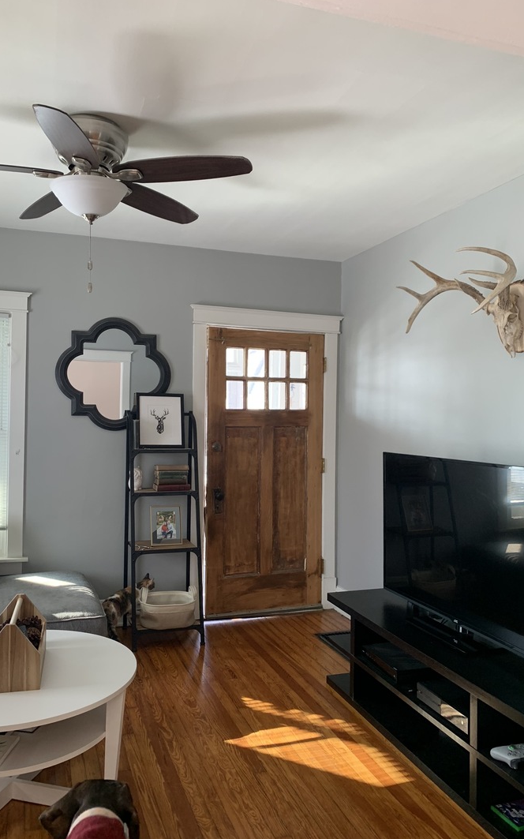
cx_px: 239
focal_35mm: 28
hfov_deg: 44.5
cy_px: 423
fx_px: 640
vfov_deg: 66.5
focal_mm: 4.25
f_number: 1.8
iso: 100
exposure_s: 1/87
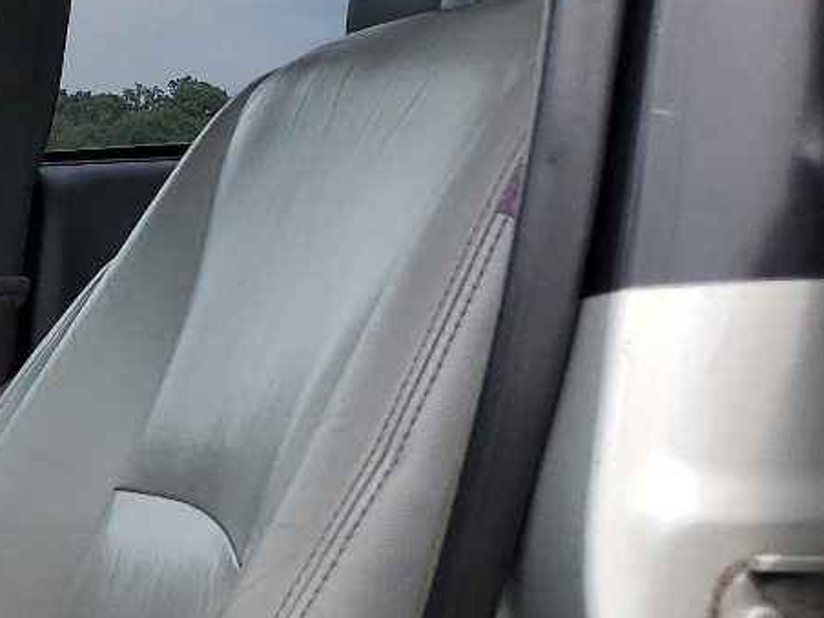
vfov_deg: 15.9
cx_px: -463
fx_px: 2190
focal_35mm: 92
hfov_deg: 18.5
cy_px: 520
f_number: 1.5
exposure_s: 1/2500
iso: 50
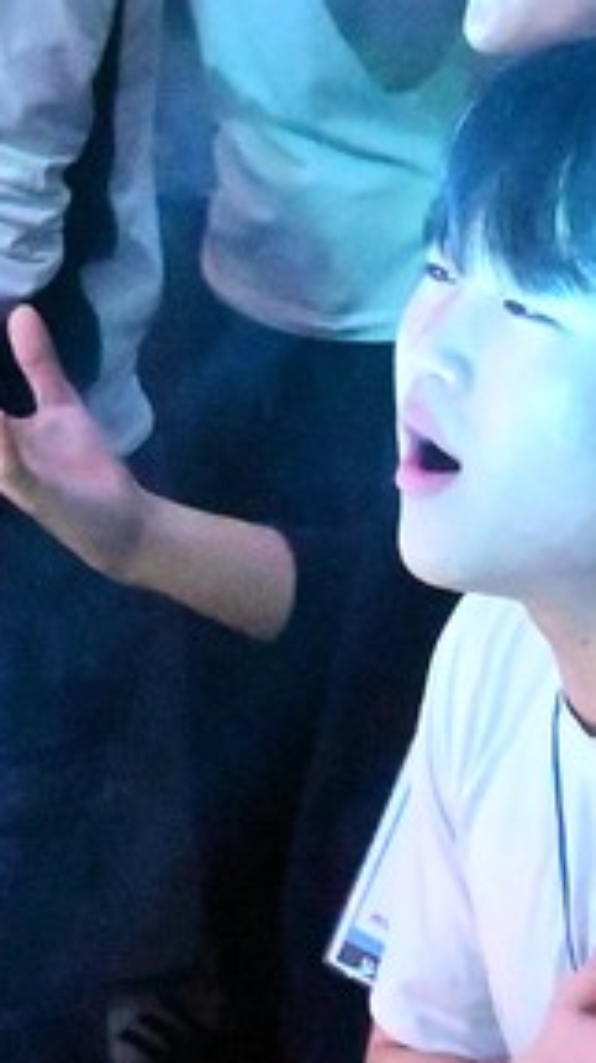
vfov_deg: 7.8
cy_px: -206
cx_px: 1166
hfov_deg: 4.4
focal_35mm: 273
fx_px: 7695
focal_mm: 39
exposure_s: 1/250
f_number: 5.6
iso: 25600
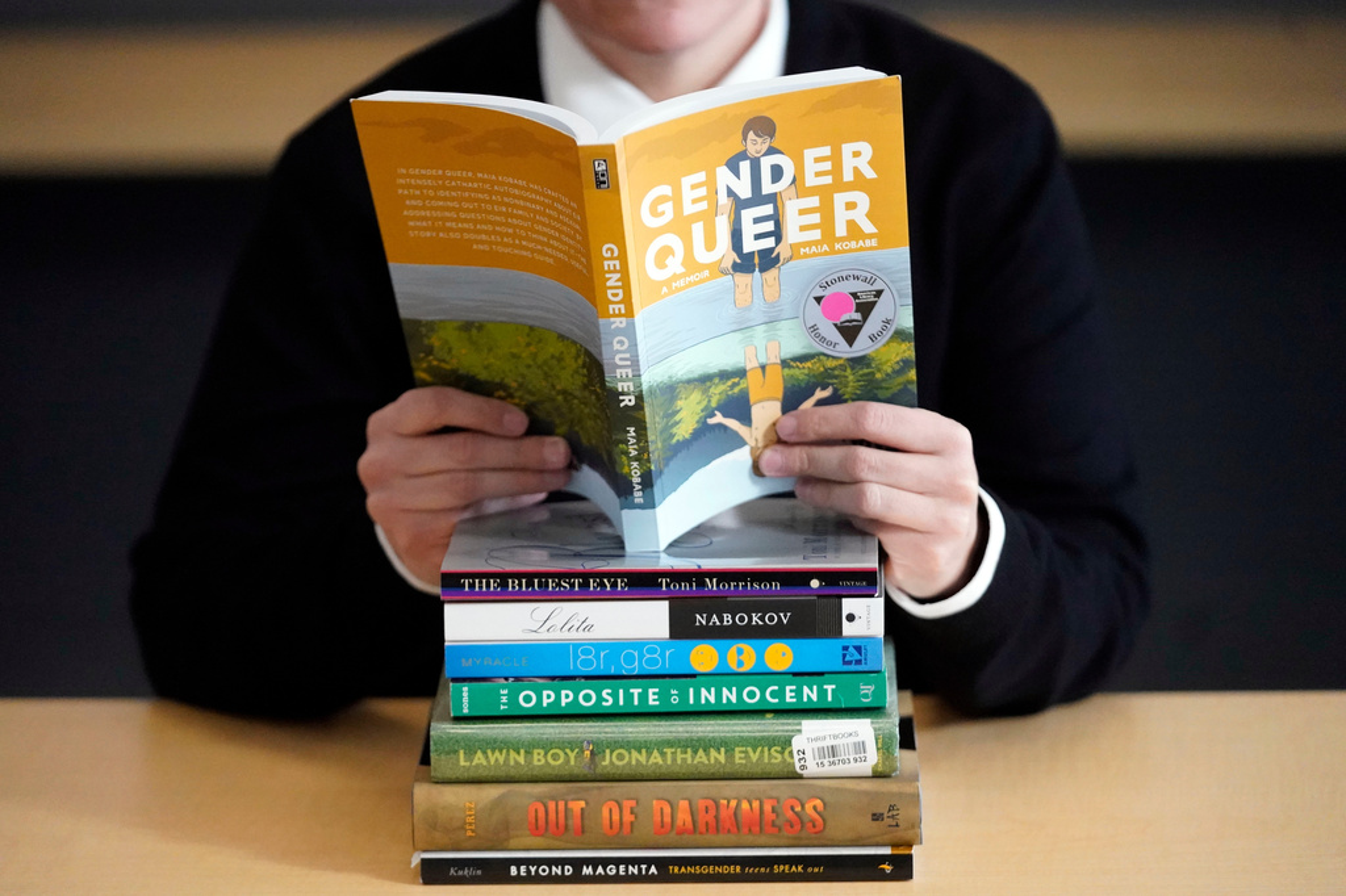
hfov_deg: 16.1
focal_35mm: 127
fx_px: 4747
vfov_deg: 10.8
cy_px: 448
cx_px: 673
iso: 12800
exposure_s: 1/2000
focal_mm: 127
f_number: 2.8
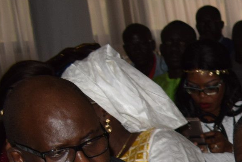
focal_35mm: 178
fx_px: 1195
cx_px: 589
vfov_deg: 7.4
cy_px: 357
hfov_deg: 10.0
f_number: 6.7
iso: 200
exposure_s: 1/125
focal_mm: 23
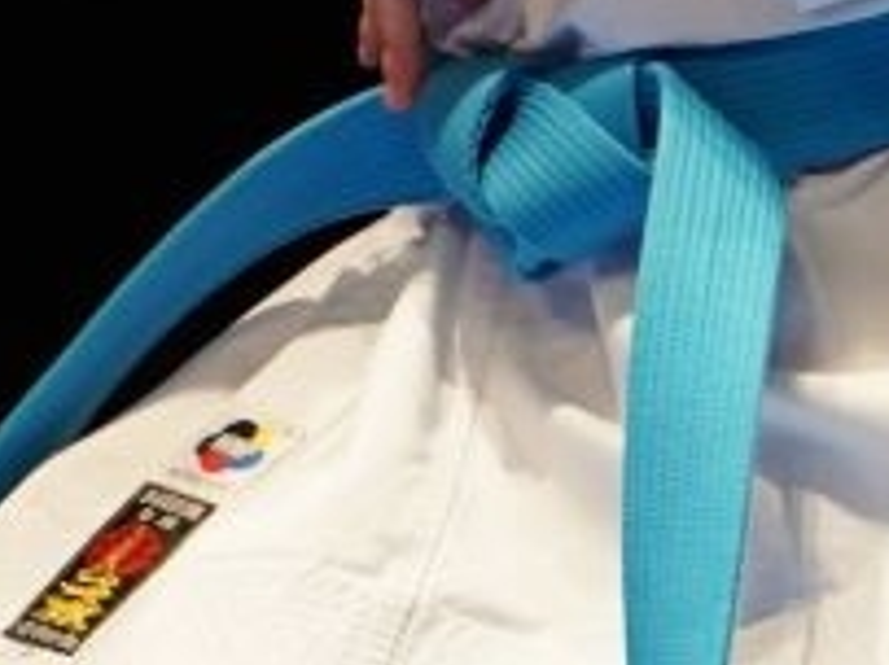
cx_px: 79
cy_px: 74
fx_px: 32443
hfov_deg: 1.6
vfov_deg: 1.2
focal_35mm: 1264
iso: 800
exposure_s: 1/500
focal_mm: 148
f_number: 2.8
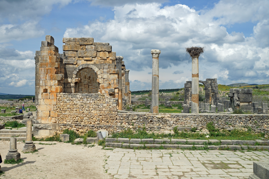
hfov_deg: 54.4
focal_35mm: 35
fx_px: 262
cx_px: 134
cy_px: 90
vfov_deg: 37.9
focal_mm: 35
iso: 320
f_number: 8
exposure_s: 1/1600
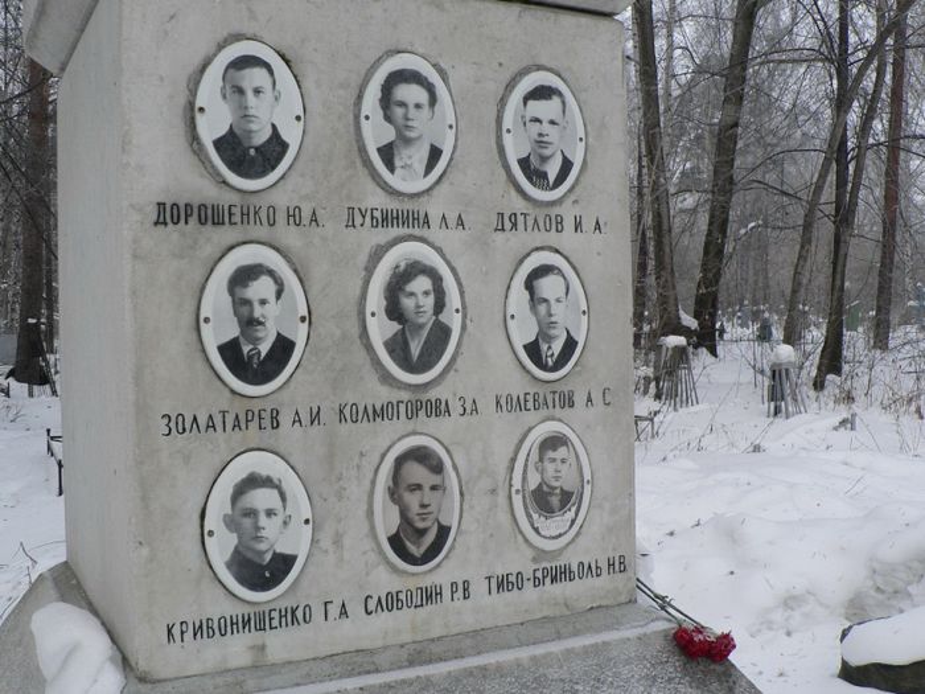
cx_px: 462
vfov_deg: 39.7
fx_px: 962
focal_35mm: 36
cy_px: 347
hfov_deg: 51.4
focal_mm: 6
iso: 80
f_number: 4
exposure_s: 1/125
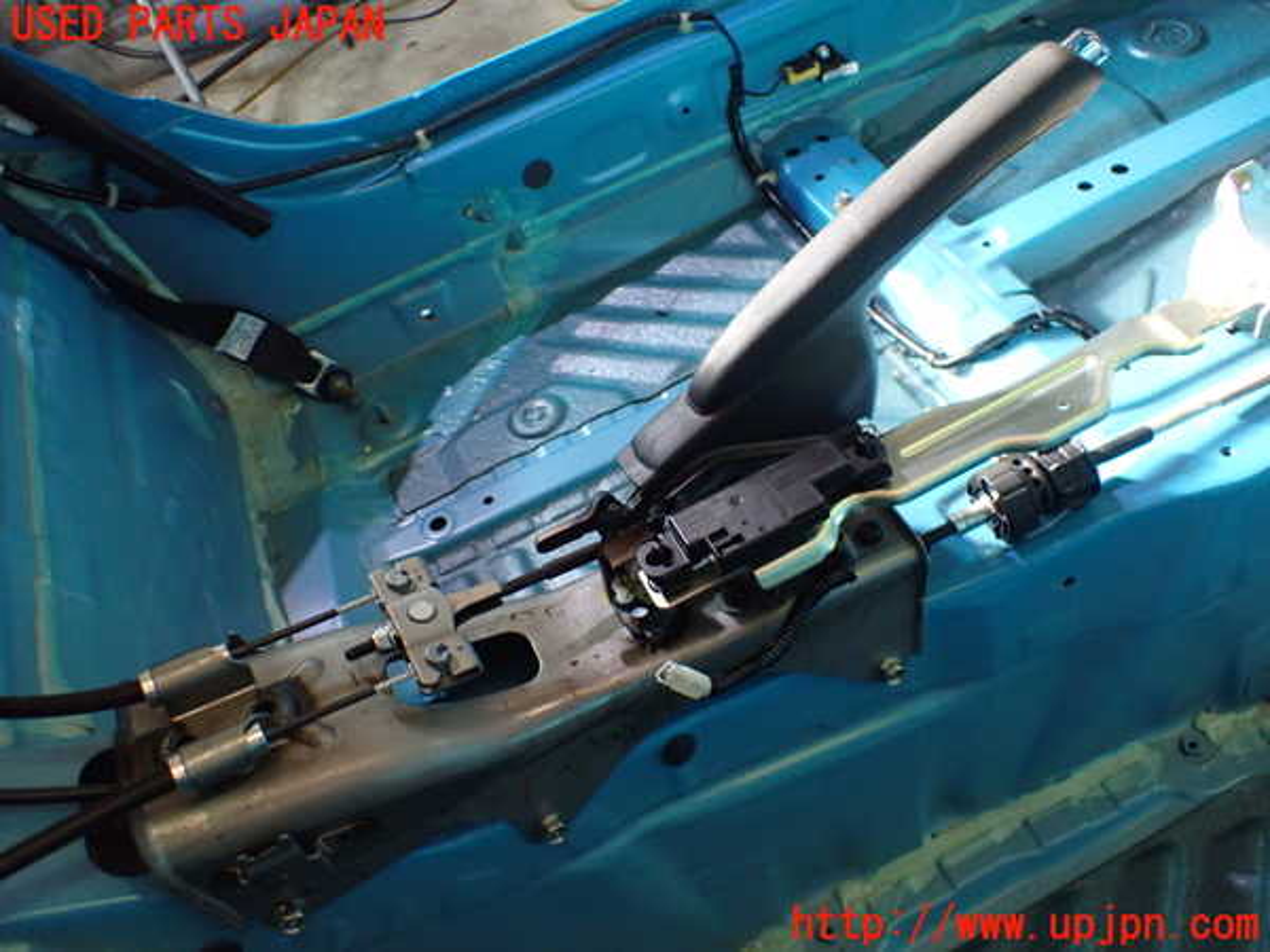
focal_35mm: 30
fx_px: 1101
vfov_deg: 46.8
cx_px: 635
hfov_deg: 60.0
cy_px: 476
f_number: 2.3
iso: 800
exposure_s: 1/80
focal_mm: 5.4
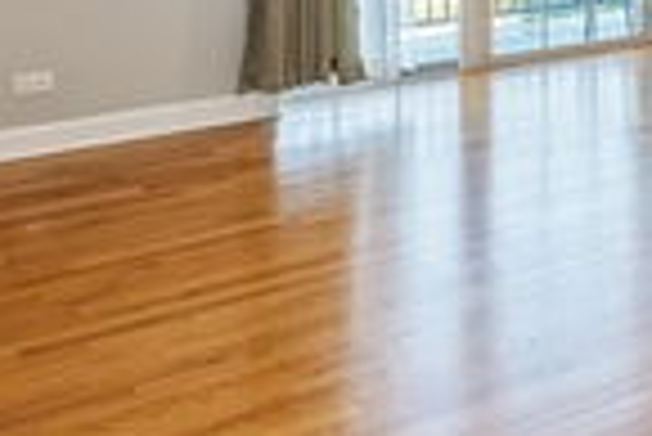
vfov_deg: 21.4
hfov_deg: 29.6
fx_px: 1015
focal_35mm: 56
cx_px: 816
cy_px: -166
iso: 500
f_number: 8
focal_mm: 17
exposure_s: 1/30
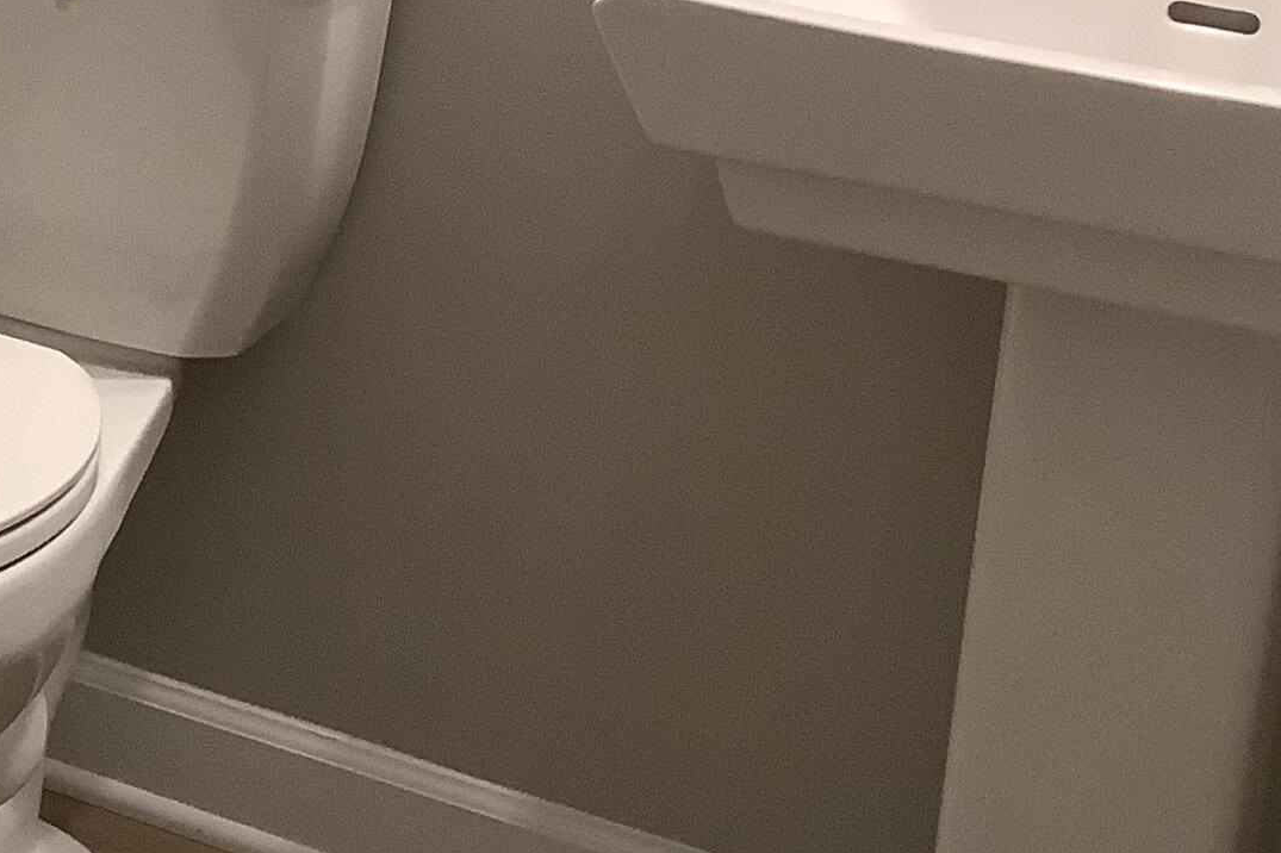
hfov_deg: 21.3
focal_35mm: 90
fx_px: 3201
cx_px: -192
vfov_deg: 14.6
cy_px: -217
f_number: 2.4
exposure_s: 1/50
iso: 200
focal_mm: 3.3
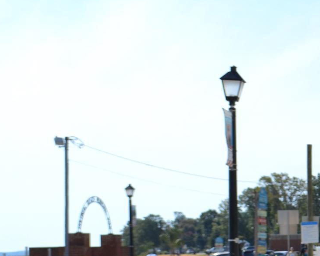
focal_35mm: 102
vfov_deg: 14.9
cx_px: 437
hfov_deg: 17.4
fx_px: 966
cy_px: 246
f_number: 7.1
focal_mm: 26
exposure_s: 1/2000
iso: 400
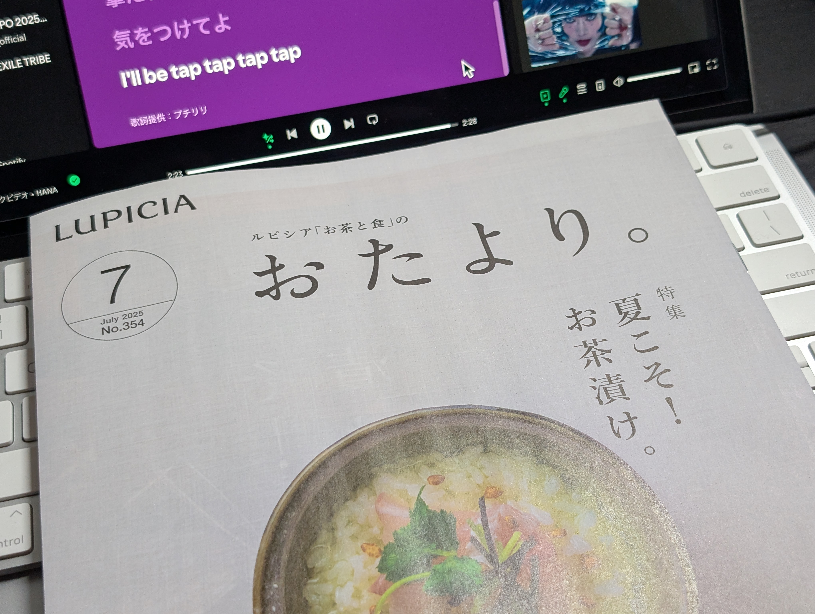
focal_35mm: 49
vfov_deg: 29.7
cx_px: 408
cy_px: 307
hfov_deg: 38.9
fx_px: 1155
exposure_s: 1/60
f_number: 1.68
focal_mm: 6.9
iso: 78
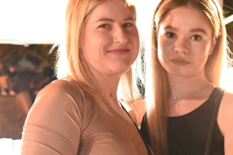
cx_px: 131
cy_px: 112
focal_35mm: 107
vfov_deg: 12.8
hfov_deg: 19.1
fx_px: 692
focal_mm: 54
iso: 51200
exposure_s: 1/50
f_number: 5.6
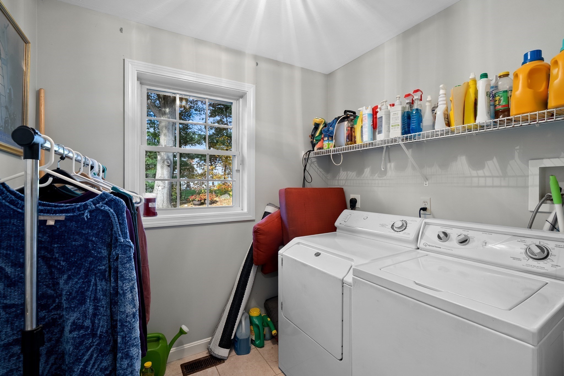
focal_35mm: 16
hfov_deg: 96.7
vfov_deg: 73.7
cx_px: 282
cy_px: 188
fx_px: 251
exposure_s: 1/2.5
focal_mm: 16
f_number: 8
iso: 320
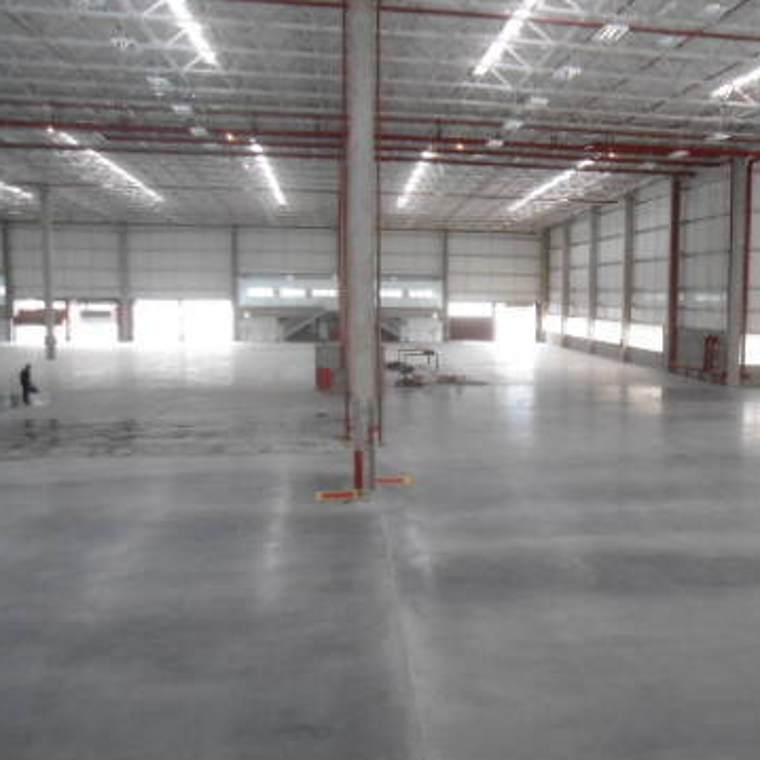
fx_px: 1018
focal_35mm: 41
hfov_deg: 39.4
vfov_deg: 40.8
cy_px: 453
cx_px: 601
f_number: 2.8
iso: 200
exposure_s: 1/30
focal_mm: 4.7
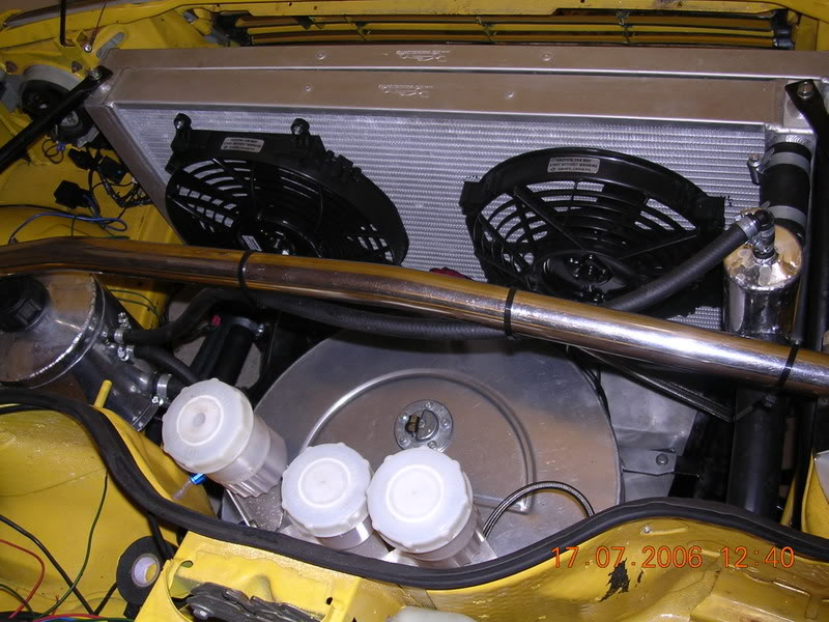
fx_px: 910
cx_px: 414
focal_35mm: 38
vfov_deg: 37.7
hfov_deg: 49.0
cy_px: 311
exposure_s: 1/60.1
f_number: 2.8
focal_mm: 5.8
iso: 100
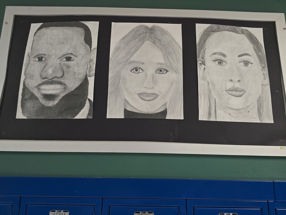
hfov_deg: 73.9
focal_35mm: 23
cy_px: 108
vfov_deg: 58.9
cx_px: 143
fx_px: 190
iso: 800
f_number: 1.7
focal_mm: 6.3
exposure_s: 1/120
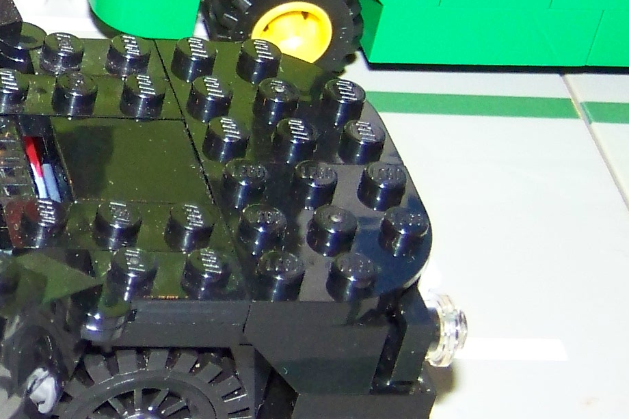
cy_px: 161
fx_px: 2306
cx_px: -299
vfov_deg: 10.4
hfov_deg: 14.5
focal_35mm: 132
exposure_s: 1/30
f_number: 2.8
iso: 200
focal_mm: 6.3
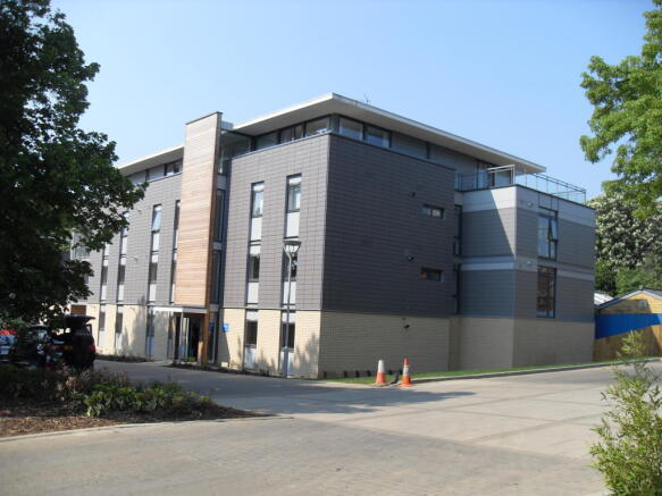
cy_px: 248
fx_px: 650
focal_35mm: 34
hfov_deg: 54.0
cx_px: 331
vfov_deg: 41.8
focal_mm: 6.3
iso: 80
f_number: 7
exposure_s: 1/180
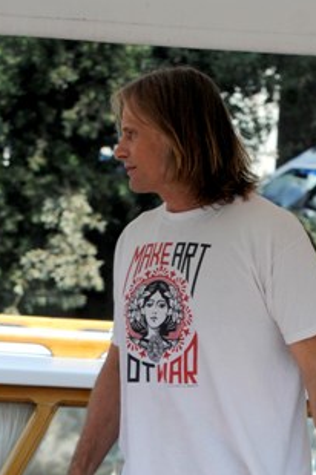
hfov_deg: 4.9
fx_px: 3681
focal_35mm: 279
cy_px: 475
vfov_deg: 7.4
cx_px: 157
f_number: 7.1
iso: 250
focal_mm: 90
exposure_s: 1/500
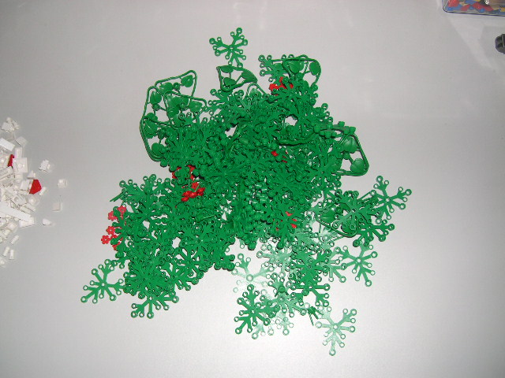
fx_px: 554
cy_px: 189
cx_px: 252
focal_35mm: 38
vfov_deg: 37.7
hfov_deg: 49.0
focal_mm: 8
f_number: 2.8
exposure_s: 1/60
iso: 100
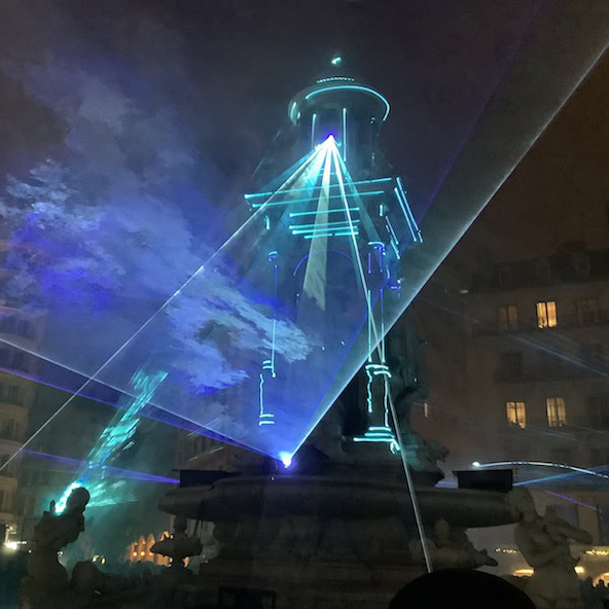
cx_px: 270
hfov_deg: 44.8
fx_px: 736
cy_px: 302
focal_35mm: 37
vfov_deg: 44.9
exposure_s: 1/25
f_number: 2.4
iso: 400
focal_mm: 3.3
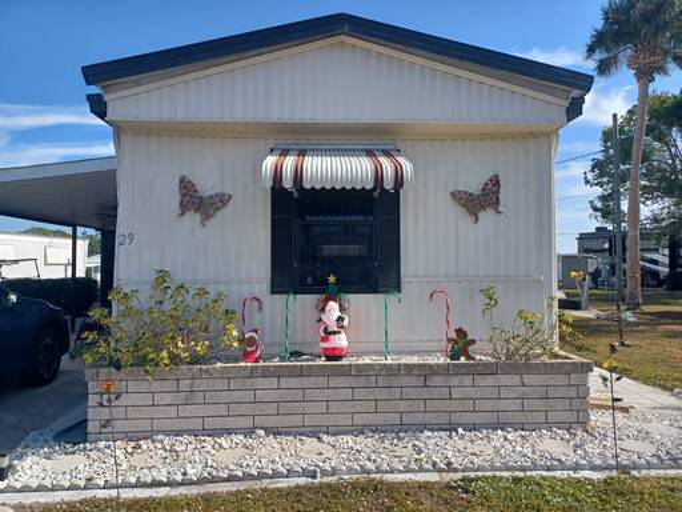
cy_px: 256
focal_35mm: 25
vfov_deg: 54.9
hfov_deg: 69.4
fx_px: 493
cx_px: 341
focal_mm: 4.6
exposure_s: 1/437
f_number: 1.8
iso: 32
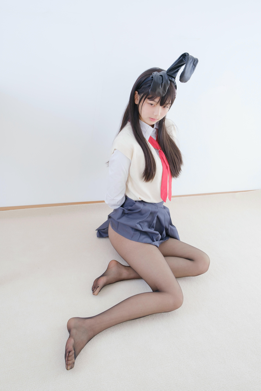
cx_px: 130
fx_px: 381
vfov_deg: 54.4
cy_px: 196
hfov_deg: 37.9
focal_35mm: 35
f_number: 5.6
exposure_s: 1/80
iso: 160
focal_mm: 23
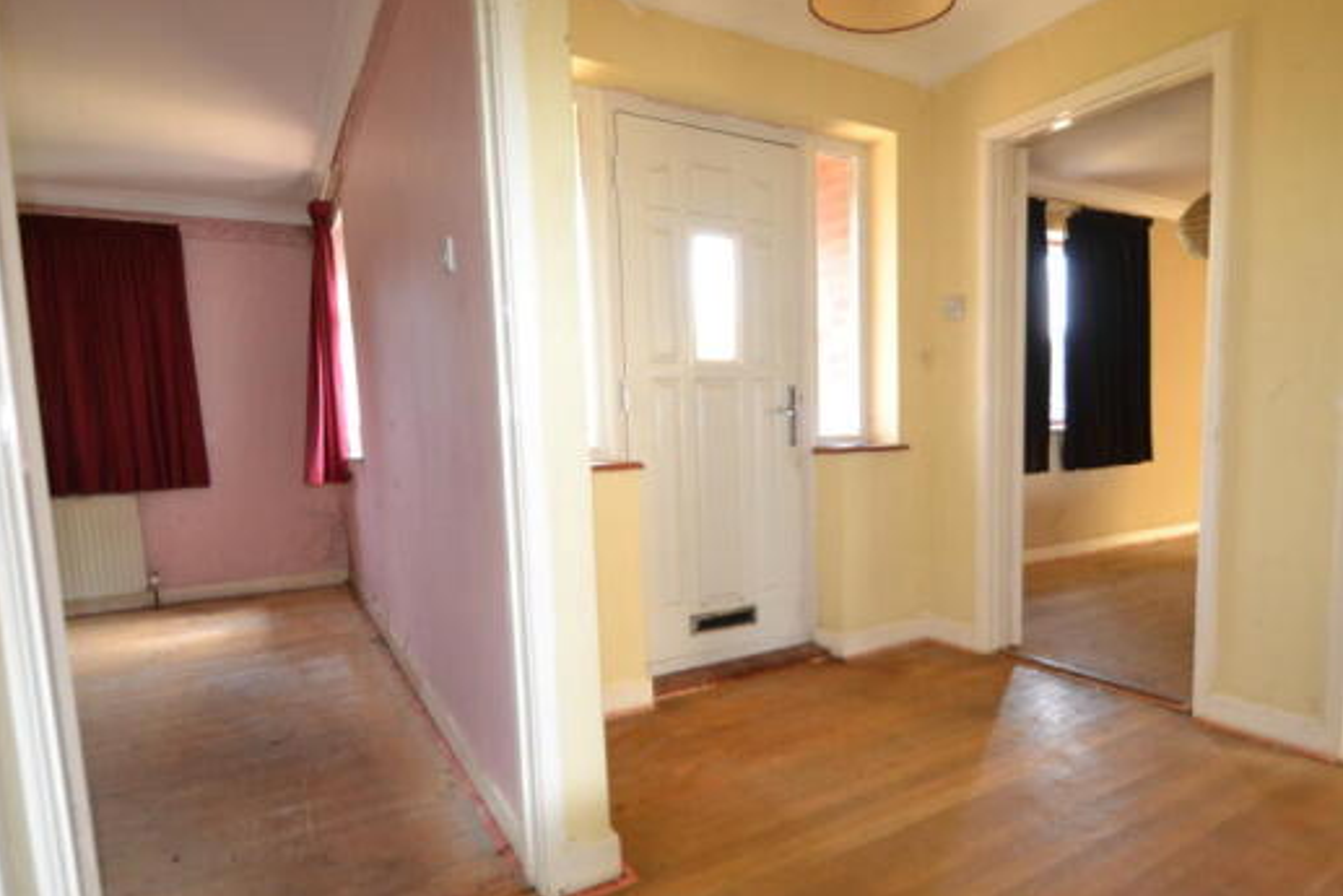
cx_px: 700
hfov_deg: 86.8
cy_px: 516
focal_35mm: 19
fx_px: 709
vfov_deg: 64.3
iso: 1000
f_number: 3.5
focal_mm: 10
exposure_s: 1/60
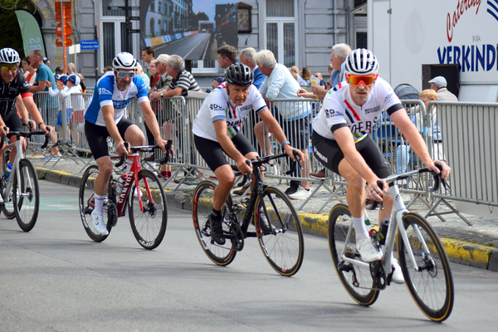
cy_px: 166
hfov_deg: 16.7
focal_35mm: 123
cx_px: 249
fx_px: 1701
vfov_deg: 11.1
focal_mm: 82
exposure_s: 1/1250
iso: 400
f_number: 5.6
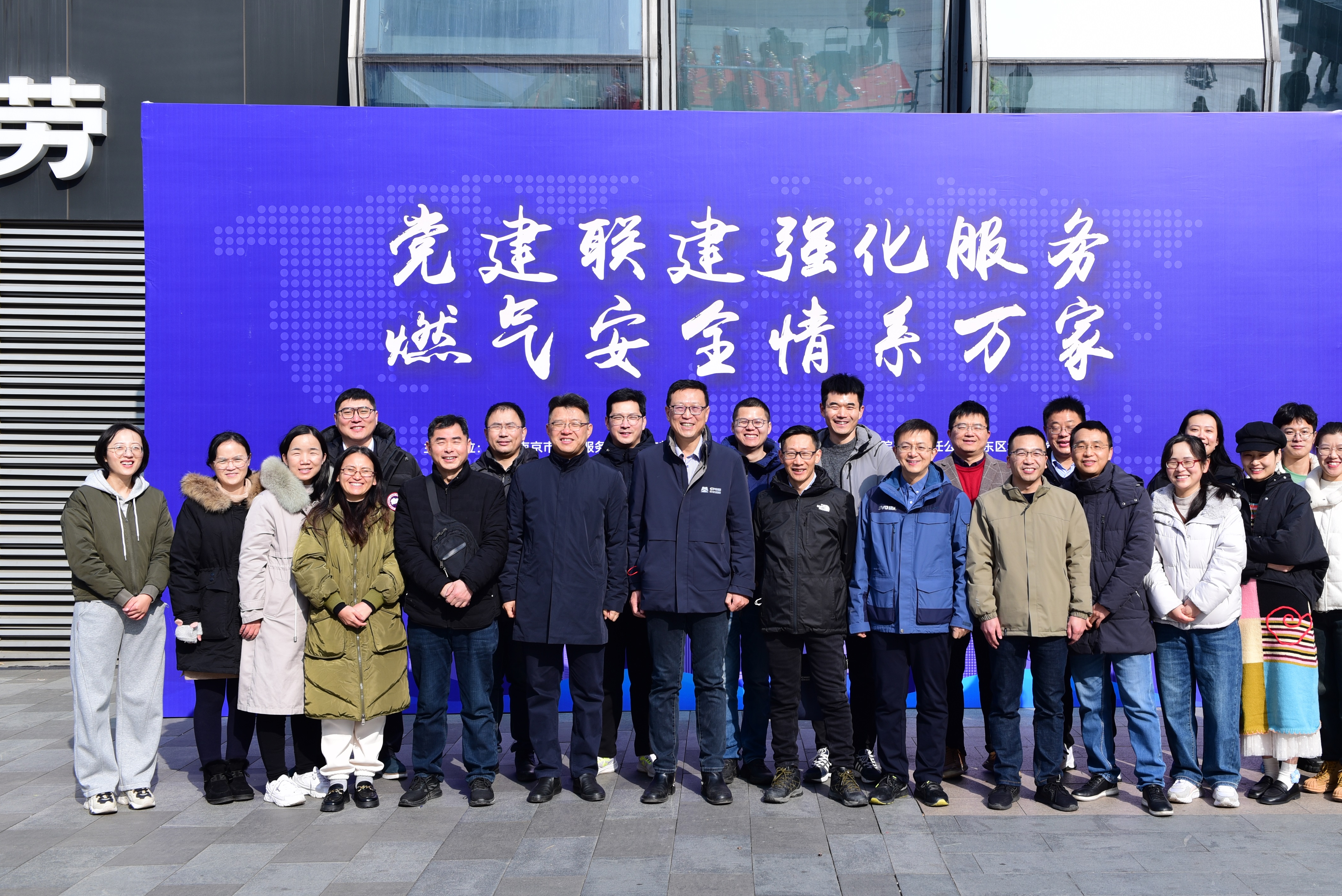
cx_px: 782
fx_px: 1678
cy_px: 428
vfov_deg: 29.9
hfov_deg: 43.4
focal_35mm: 45
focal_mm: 38
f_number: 6.3
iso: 100
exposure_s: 1/160
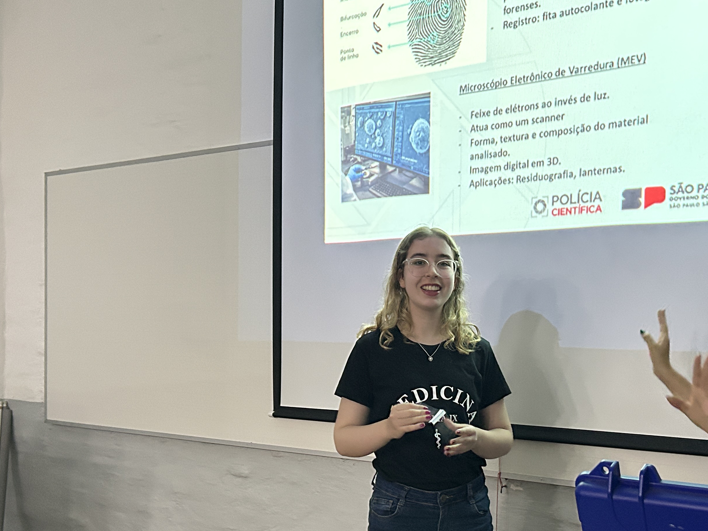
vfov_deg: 33.2
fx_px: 879
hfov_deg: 43.4
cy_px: 374
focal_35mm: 43
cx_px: 457
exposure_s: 1/58
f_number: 1.5
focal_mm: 5.7
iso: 500
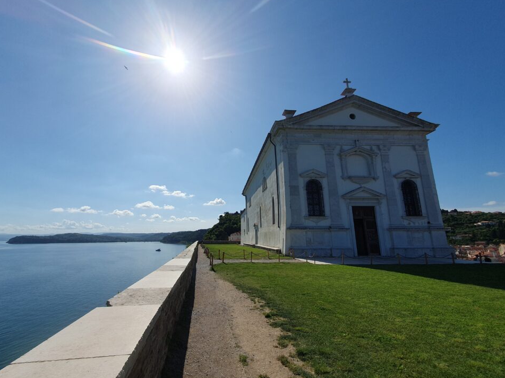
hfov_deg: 101.9
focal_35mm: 14
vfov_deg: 85.6
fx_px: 204
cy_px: 197
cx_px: 235
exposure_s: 1/2896
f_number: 2.2
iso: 50
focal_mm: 1.8
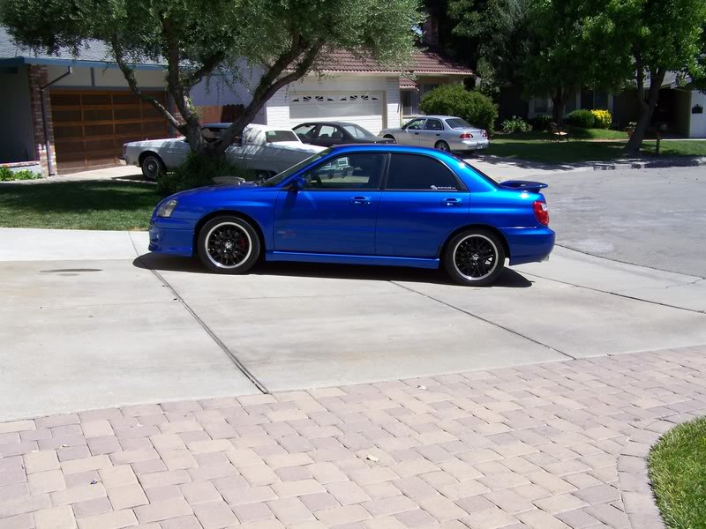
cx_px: 353
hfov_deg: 49.0
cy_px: 264
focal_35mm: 38
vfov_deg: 37.7
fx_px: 775
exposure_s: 1/400
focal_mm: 6.3
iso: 64
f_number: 4
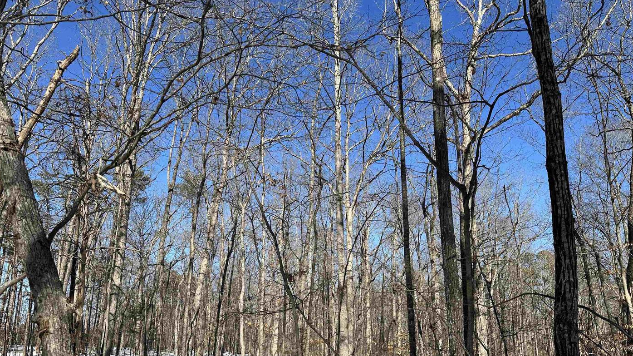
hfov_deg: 69.9
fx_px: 453
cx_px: 316
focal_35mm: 27
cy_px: 242
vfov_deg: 42.2
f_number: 1.78
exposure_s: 1/3155
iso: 80
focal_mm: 6.86
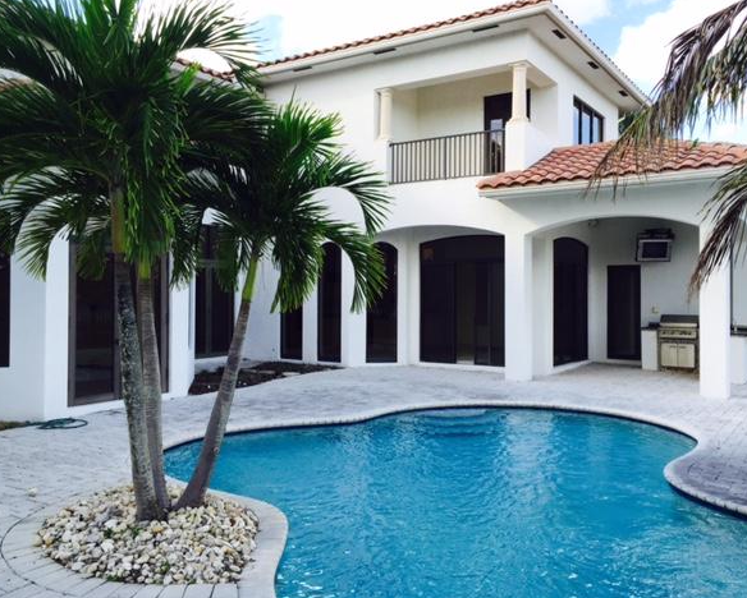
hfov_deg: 57.1
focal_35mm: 31
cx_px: 394
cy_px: 303
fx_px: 686
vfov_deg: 47.2
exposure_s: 1/527
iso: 32
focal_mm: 4.15
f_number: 2.2
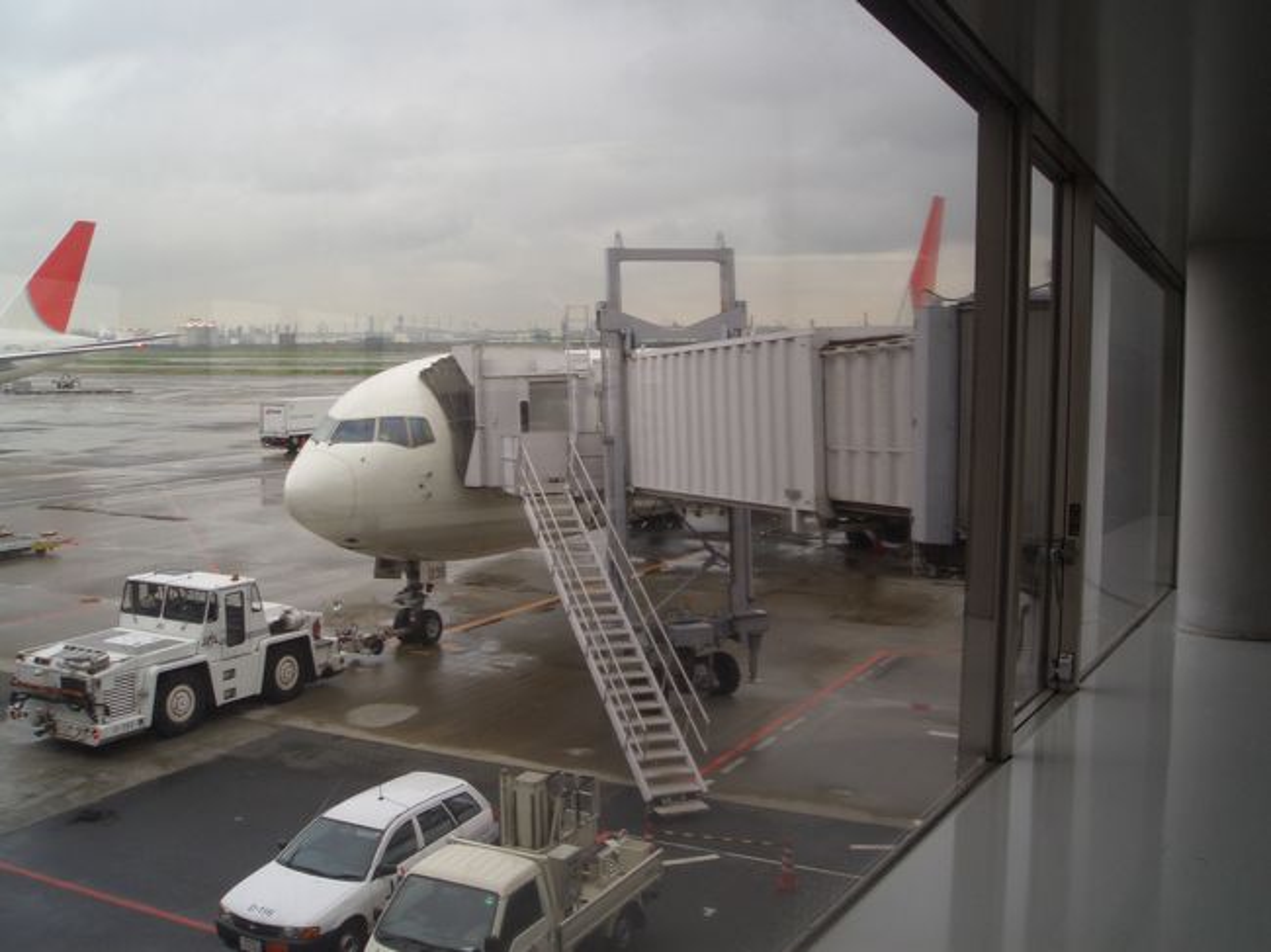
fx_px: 1321
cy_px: 476
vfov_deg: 39.6
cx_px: 636
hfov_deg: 51.4
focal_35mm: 36
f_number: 4
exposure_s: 1/60
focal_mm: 4.8
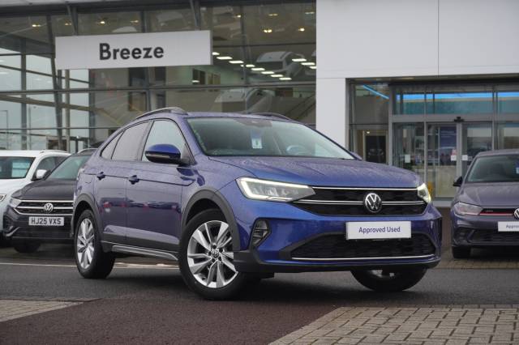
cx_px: 260
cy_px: 172
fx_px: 929
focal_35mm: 64
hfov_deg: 31.2
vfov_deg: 21.1
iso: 640
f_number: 5.6
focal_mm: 43
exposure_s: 1/160
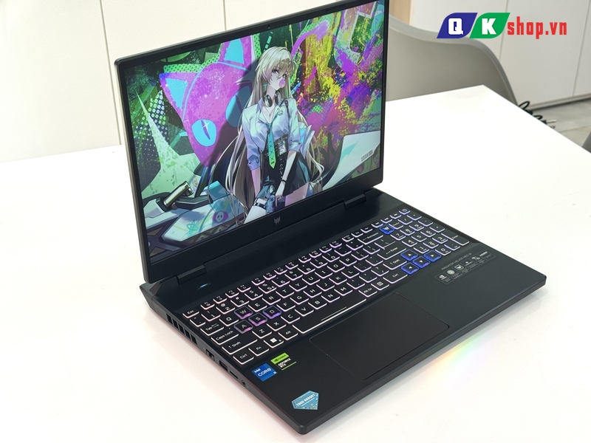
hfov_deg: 39.7
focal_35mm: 48
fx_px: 820
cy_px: 222
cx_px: 296
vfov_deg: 30.3
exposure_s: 1/168
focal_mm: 6.76
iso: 80
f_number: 1.78
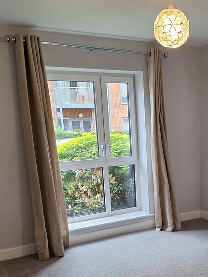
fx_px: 328
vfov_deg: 44.7
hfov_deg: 34.5
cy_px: 196
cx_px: 153
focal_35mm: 41
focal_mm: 5.54
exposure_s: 1/50
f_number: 1.8
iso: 80
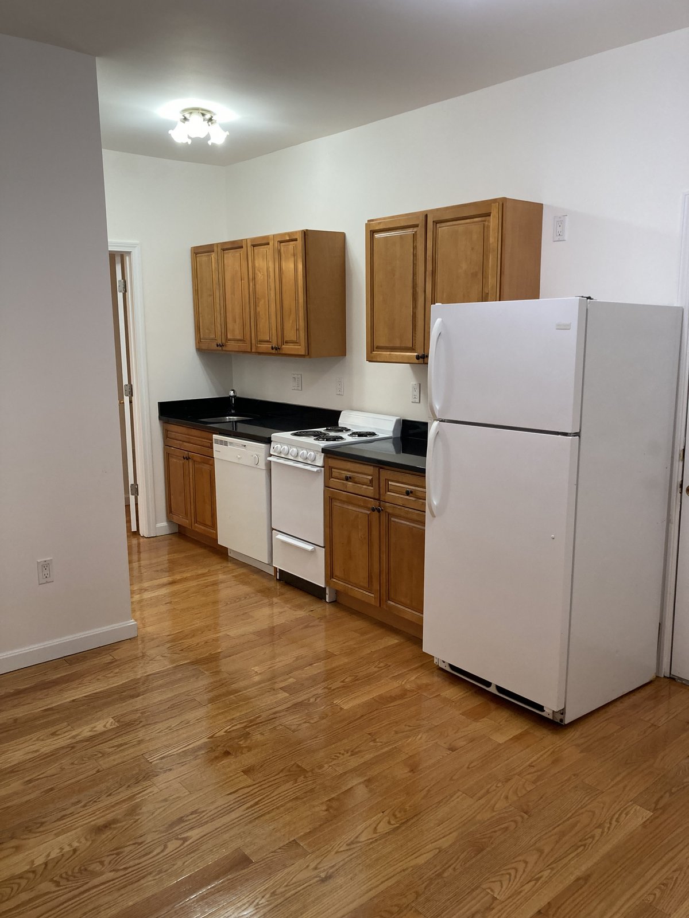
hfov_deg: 49.7
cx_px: 344
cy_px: 459
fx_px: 743
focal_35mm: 28
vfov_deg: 63.4
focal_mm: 3.99
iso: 100
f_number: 1.8
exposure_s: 1/60
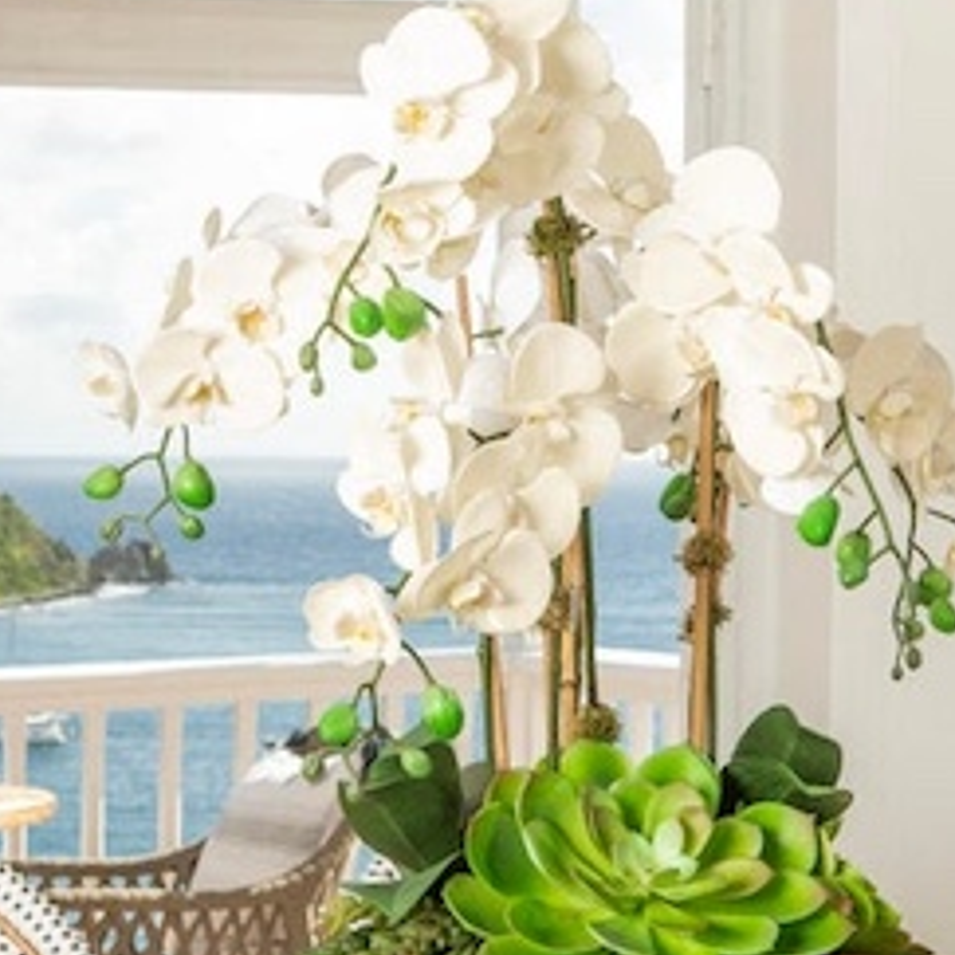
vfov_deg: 16.2
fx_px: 3340
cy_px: 668
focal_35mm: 107
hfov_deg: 16.3
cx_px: 460
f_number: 6.3
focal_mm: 17
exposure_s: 1/250
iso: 320
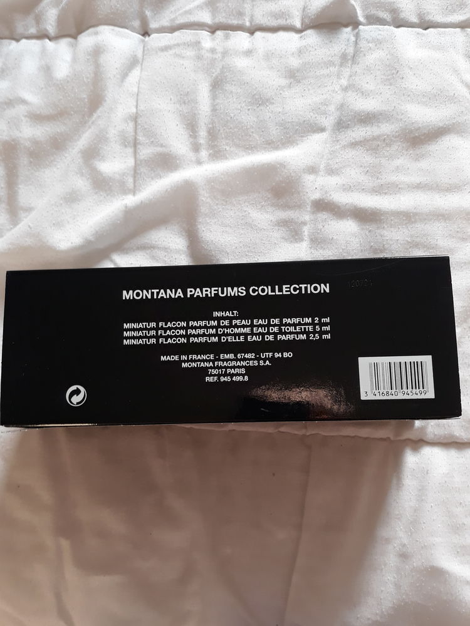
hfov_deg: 51.4
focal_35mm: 27
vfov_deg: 65.3
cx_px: 235
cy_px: 313
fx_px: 489
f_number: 1.7
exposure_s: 1/50
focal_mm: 3.71
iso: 64
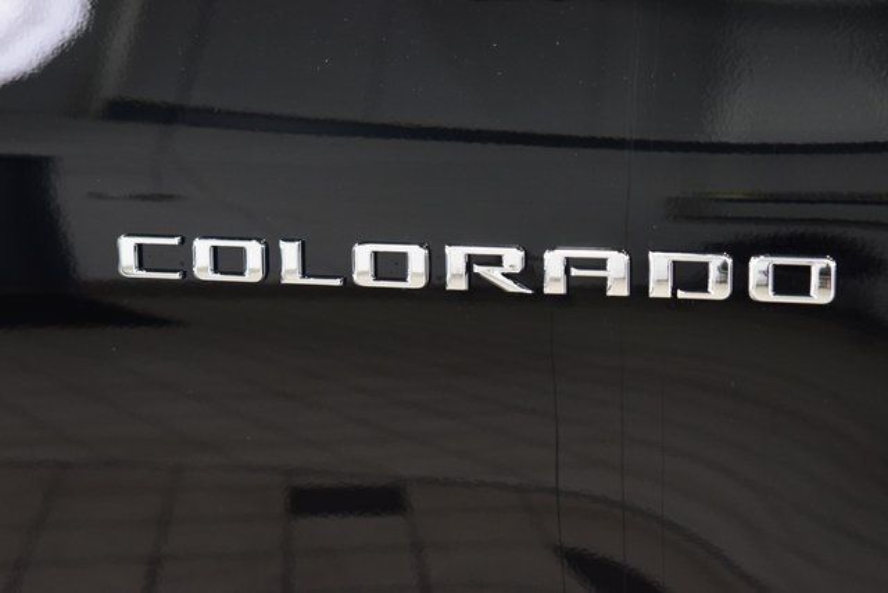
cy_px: 296
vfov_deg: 17.5
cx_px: 444
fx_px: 1924
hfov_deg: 26.0
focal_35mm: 78
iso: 1600
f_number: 5.6
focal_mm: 52
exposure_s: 1/15
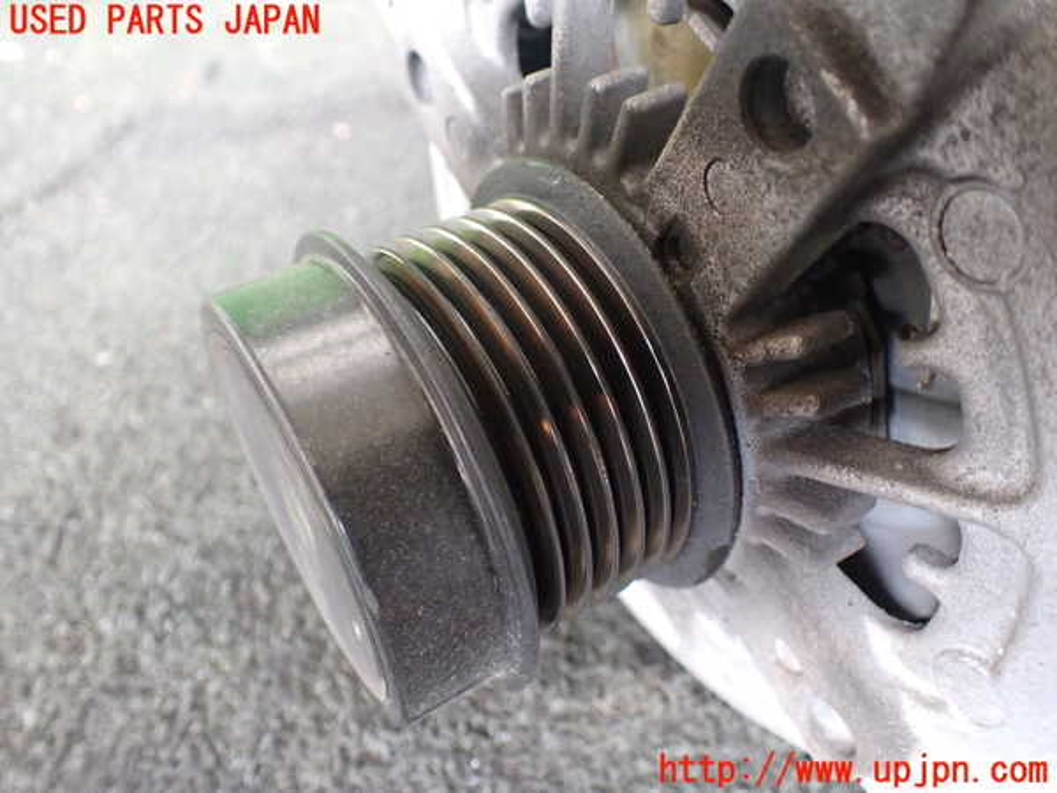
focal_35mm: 30
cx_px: 528
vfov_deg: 46.8
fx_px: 916
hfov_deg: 60.0
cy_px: 396
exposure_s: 1/30
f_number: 2.3
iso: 800
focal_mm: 5.4
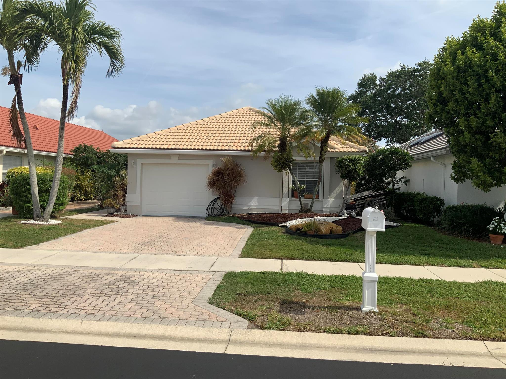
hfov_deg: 61.7
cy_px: 190
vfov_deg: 48.2
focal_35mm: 29
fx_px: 424
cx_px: 253
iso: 20
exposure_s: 1/2959
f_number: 1.8
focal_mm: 3
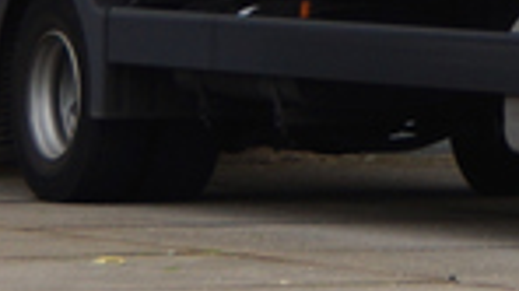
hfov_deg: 3.8
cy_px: -389
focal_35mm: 575
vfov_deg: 2.1
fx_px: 7901
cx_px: 652
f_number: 6.3
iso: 100
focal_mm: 75
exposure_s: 1/160
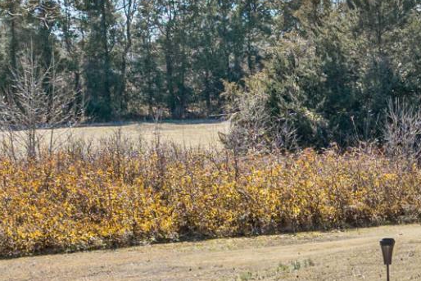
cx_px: 470
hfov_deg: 14.3
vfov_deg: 9.5
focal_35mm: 140
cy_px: 442
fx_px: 1638
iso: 170
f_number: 2.8
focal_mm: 12.29
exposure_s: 1/1600
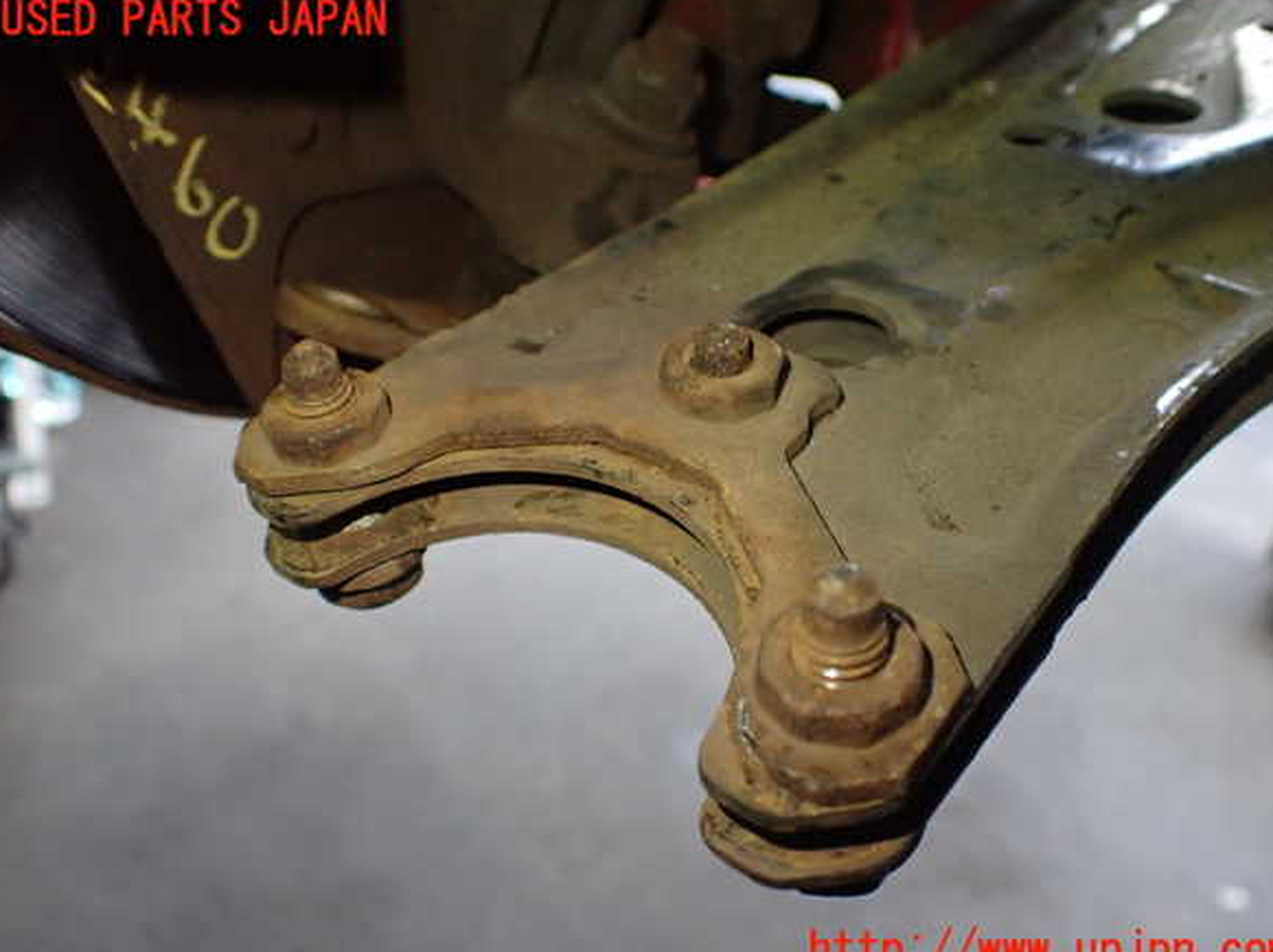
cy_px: 486
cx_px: 646
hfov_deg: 58.4
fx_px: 1139
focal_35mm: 31
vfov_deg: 45.4
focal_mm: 5.4
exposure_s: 1/125
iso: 640
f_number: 2.3
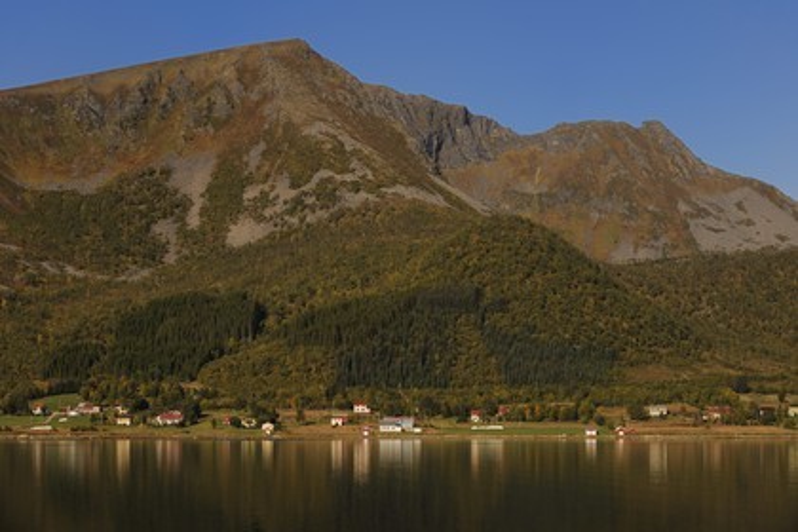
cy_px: 266
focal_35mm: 95
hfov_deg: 21.5
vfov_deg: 14.4
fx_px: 2106
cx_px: 399
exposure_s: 1/320
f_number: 10
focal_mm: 95
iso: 200
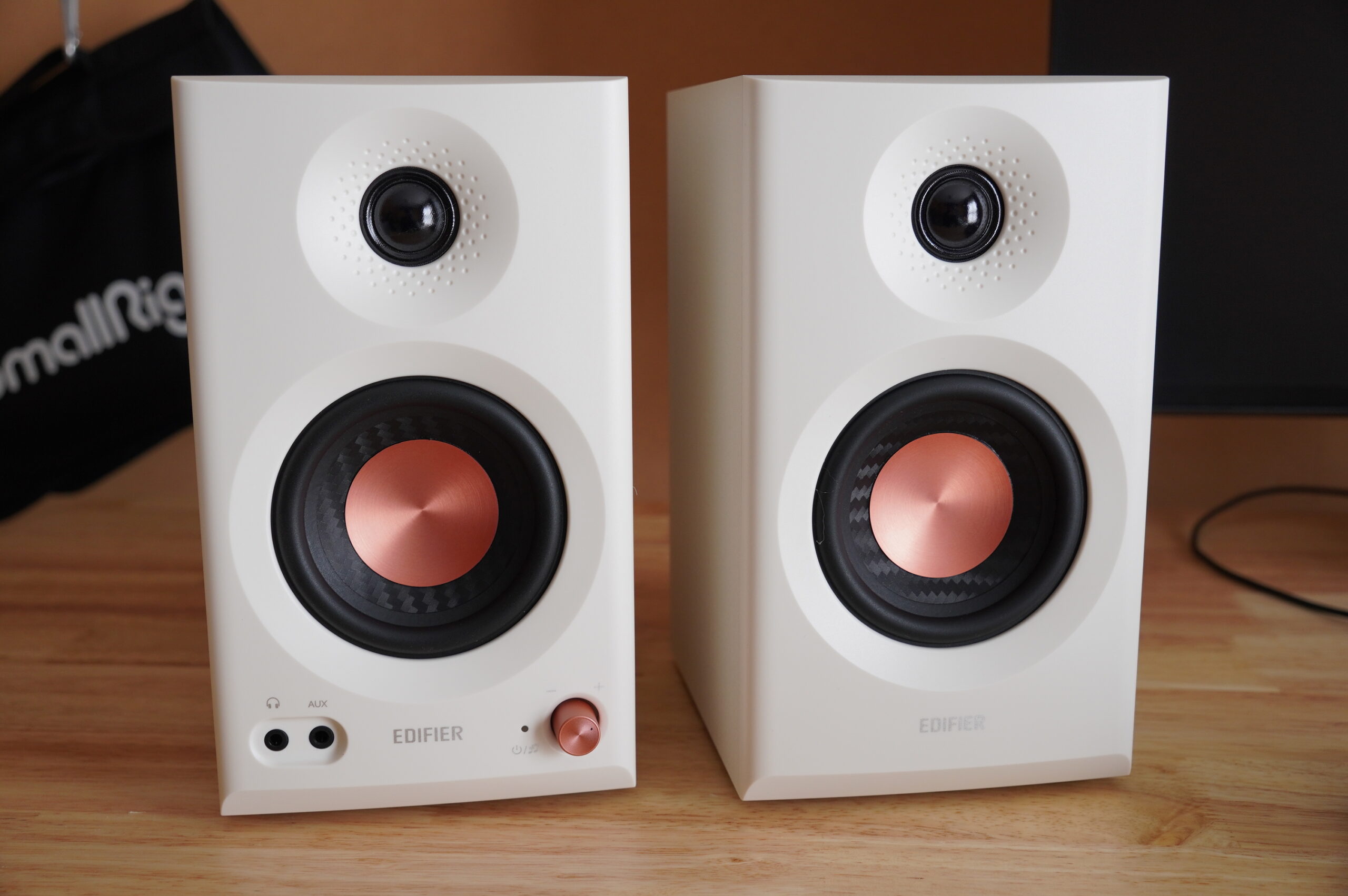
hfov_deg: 48.3
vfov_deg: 33.2
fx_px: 1504
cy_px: 448
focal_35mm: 40
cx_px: 674
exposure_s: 1/100
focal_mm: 26.8
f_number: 4.5
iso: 320
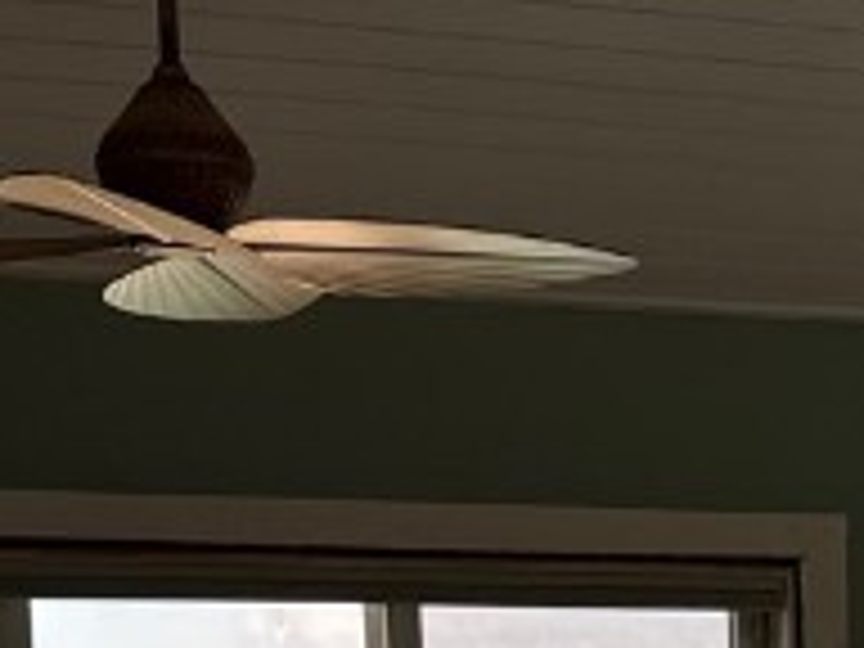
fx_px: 3195
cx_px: 1220
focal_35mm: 128
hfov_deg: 14.5
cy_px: 1125
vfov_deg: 10.9
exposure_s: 1/840
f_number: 1.78
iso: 80
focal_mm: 6.76
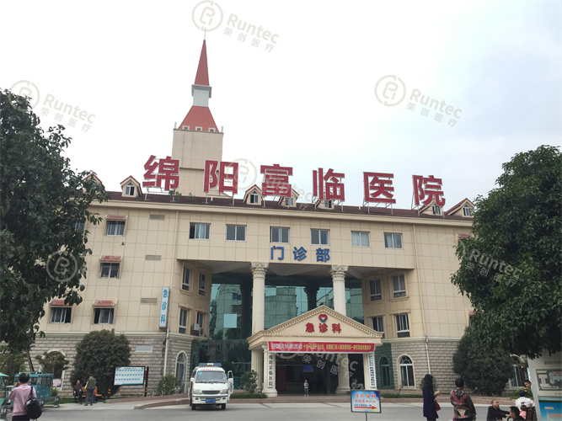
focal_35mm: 29
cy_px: 210
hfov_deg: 61.7
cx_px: 281
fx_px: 471
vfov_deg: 48.2
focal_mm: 4.15
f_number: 2.2
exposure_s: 1/363
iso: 32
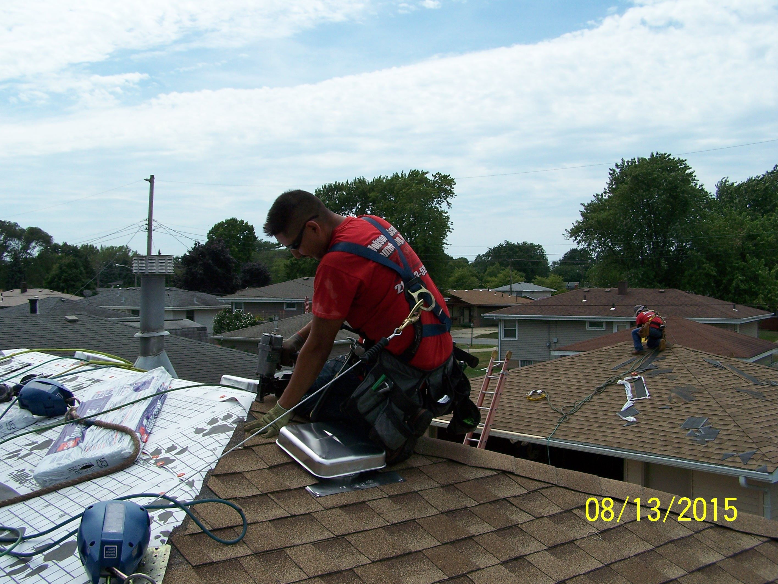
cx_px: 389
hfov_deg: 48.9
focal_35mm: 38
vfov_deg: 37.8
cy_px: 292
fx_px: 855
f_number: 4
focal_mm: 6.3
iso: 80
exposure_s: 1/1000
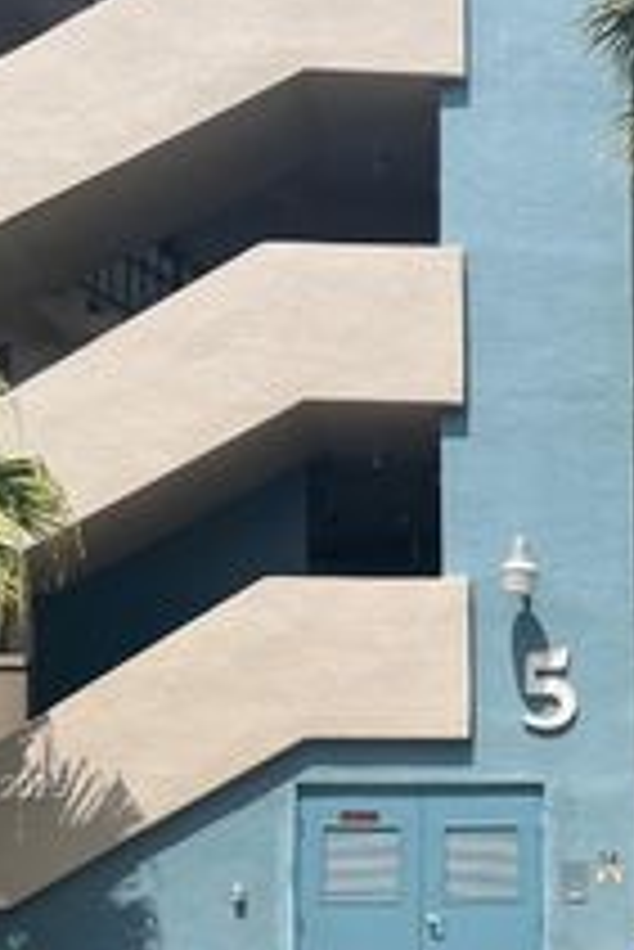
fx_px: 1688
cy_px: 790
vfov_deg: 30.5
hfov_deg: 20.1
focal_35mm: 64
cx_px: 742
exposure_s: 1/3165
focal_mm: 5.7
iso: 50
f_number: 1.5
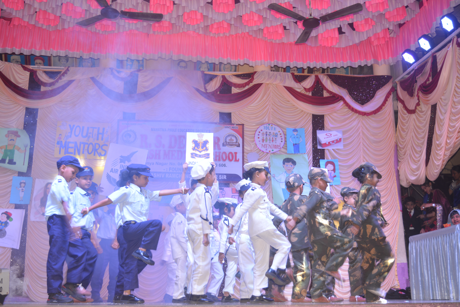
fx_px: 556
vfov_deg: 30.8
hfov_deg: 45.0
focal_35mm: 44
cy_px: 154
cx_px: 230
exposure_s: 1/50
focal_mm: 29
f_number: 5
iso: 250
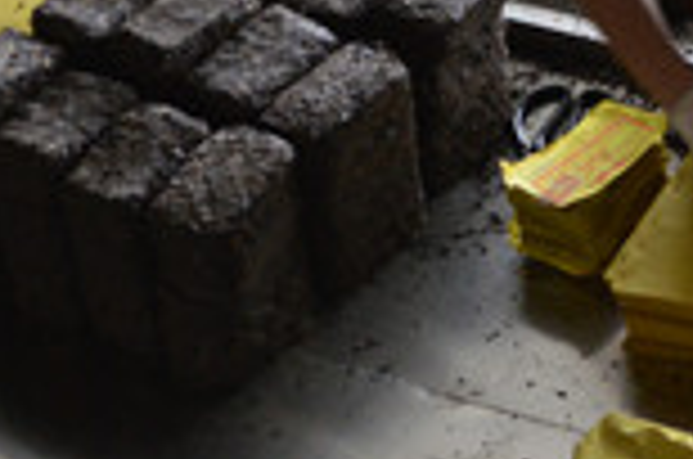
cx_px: 860
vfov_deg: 4.3
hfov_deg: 6.4
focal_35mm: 321
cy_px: 126
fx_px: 6165
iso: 800
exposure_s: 1/15
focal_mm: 55
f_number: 5.6
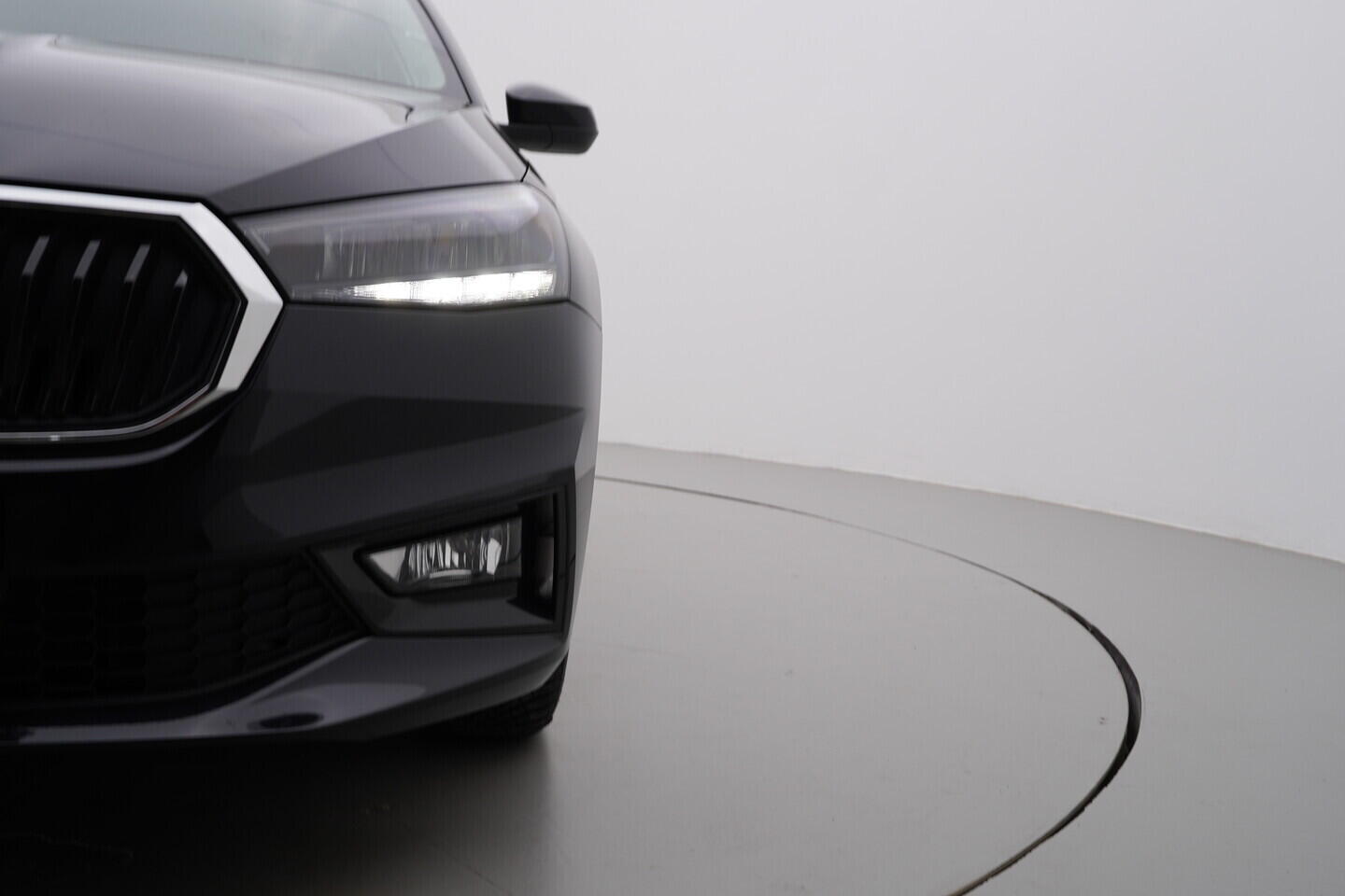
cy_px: 448
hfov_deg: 53.1
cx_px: 672
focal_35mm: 36
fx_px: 1345
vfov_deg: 36.9
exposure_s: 1/100
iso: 125
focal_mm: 24
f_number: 4.5
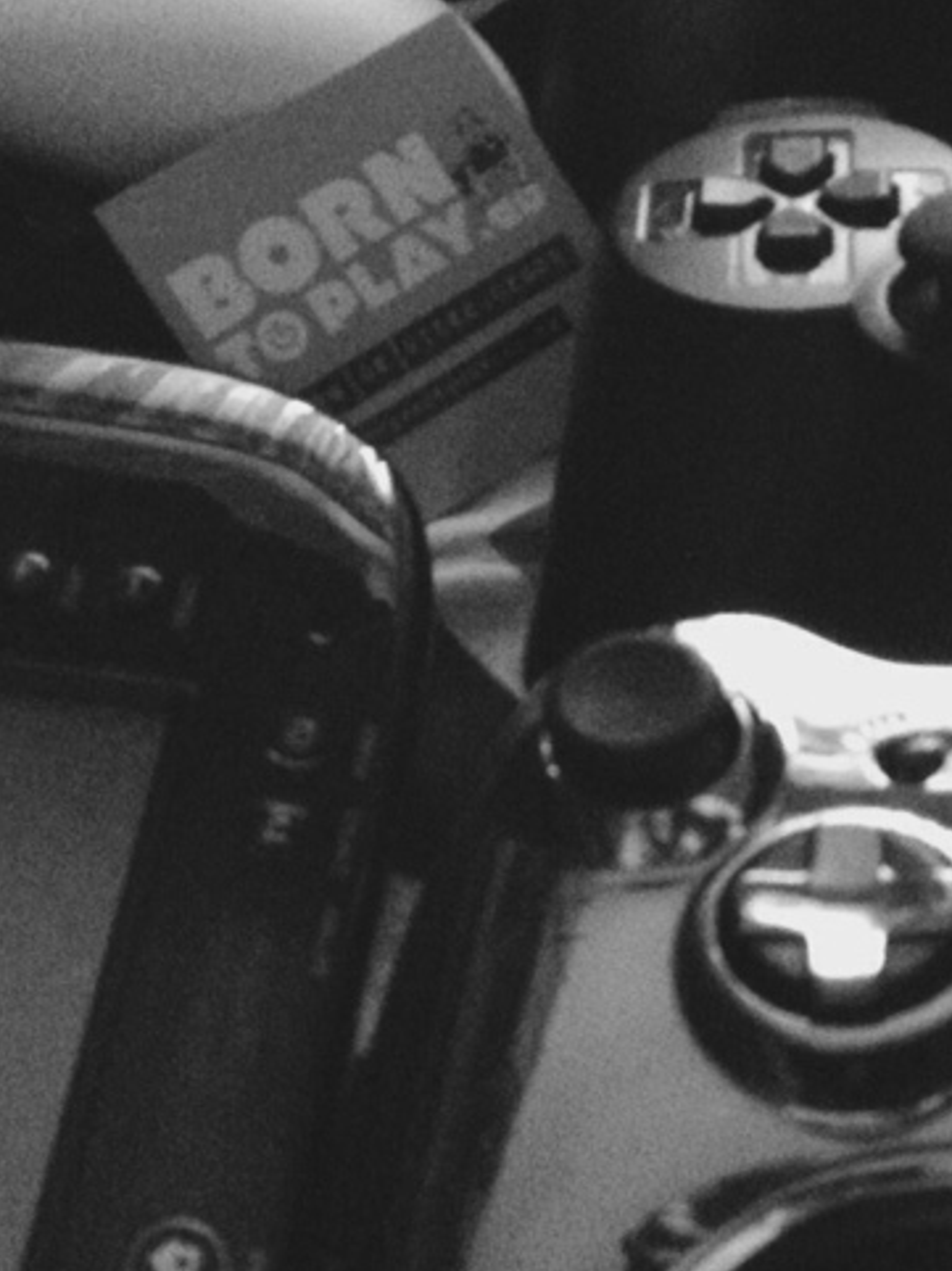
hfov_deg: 15.8
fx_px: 3413
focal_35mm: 93
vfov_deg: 21.1
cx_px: 646
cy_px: 630
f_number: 2.4
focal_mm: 4.28
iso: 800
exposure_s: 1/15
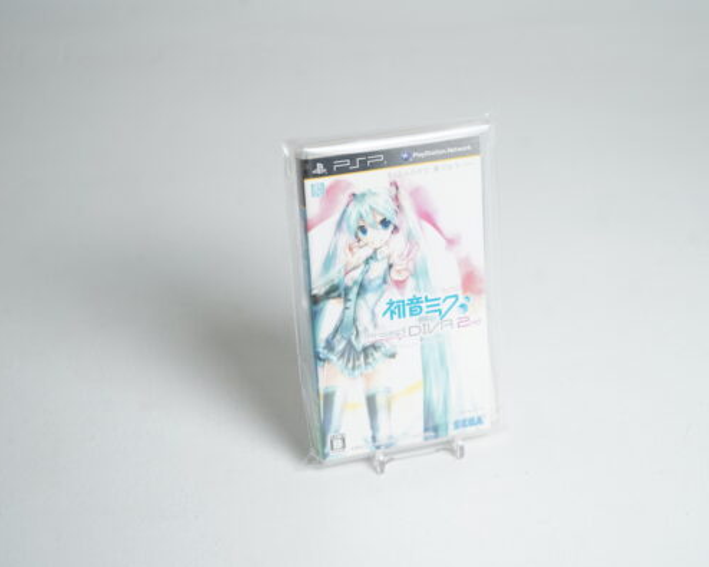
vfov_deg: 21.0
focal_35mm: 73
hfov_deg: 26.1
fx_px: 1532
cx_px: 393
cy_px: 286
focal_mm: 64
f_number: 5.6
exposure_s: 1/80
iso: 400
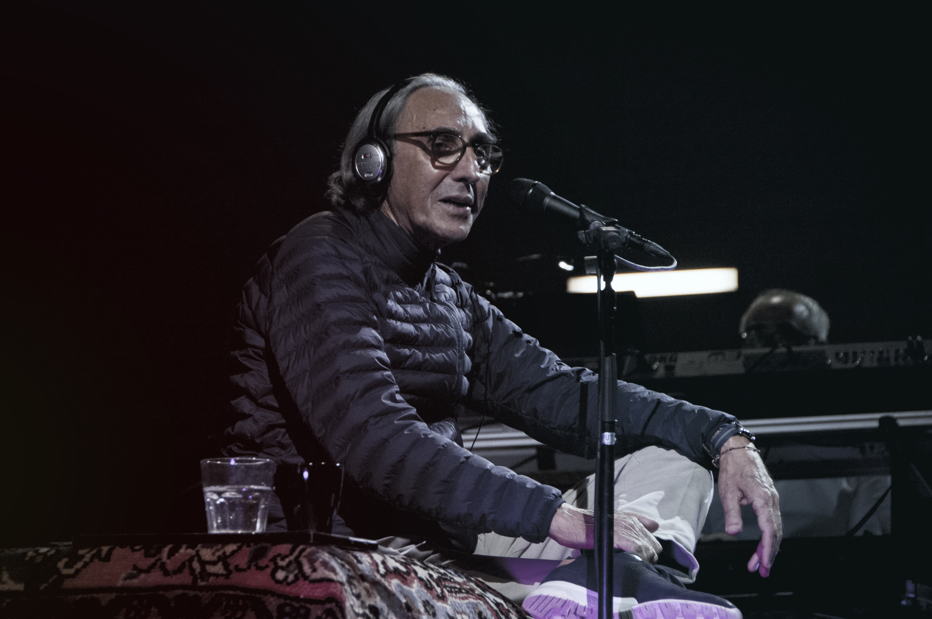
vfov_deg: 7.6
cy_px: 310
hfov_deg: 11.4
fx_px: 4654
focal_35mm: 180
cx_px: 466
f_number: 5.3
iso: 1600
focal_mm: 120
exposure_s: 1/80
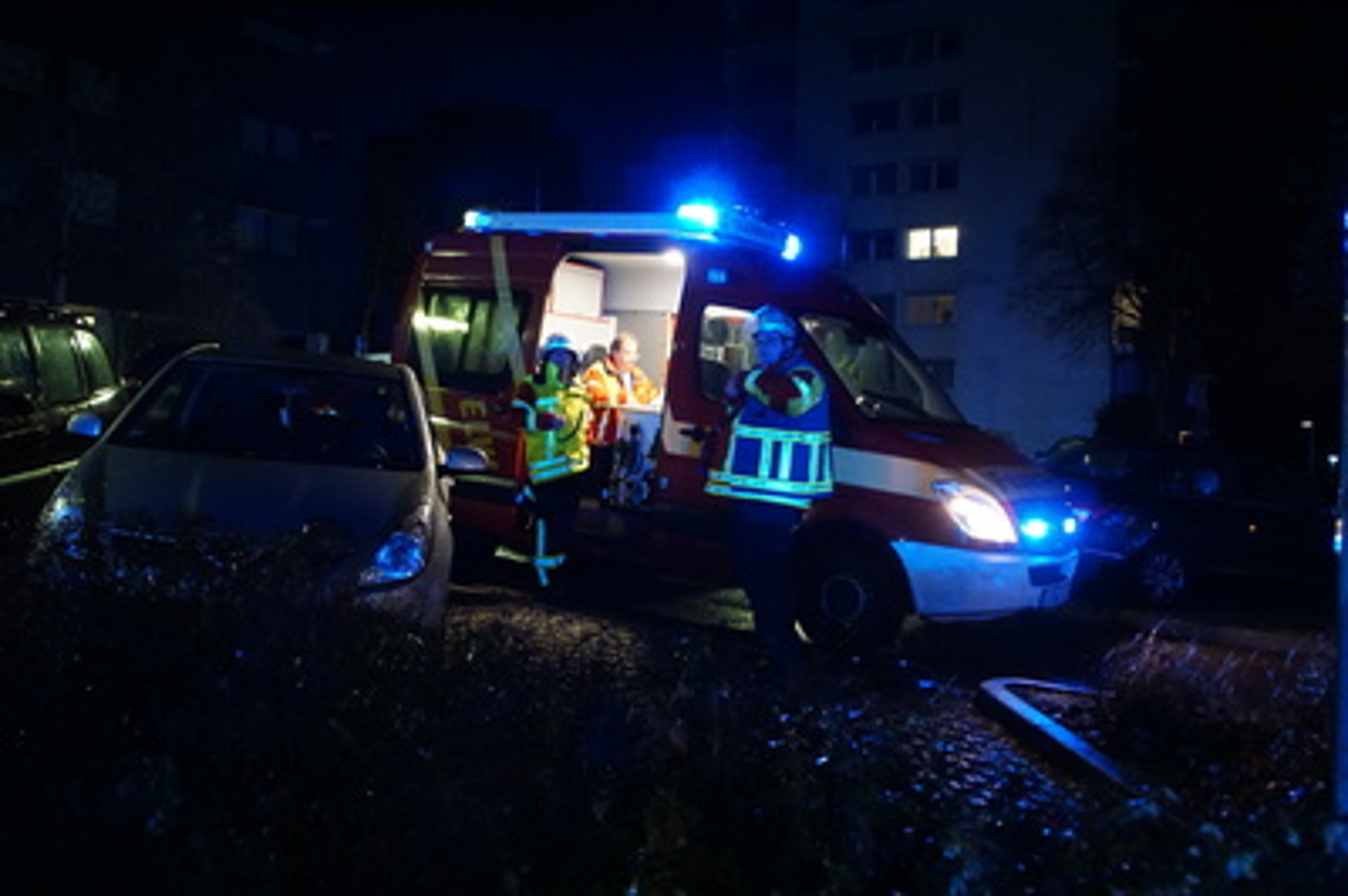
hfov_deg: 57.3
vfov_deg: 39.9
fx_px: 1235
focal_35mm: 33
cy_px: 448
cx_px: 674
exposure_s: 1/50
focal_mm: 22
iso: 6400
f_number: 3.5
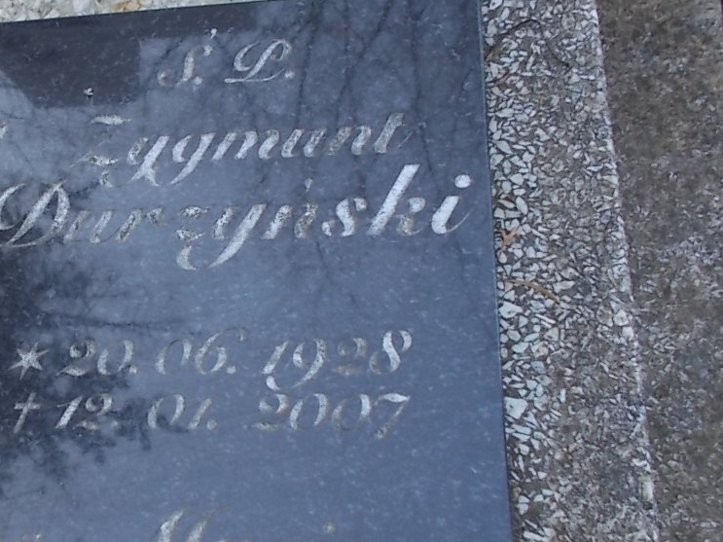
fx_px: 1169
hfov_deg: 33.0
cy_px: 252
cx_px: 102
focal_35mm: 56
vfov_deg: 26.1
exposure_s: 1/100
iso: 80
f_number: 3.2
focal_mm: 4.6
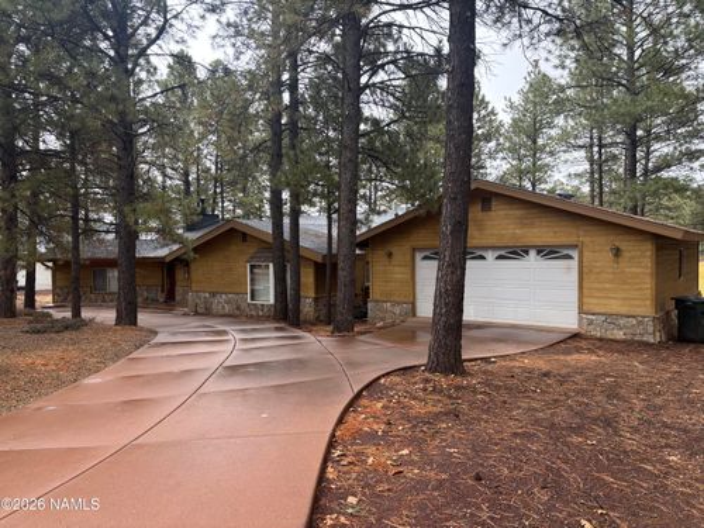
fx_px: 529
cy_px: 264
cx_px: 352
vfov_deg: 53.1
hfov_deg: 67.3
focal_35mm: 26
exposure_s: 1/121
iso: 100
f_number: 1.6
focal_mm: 5.96
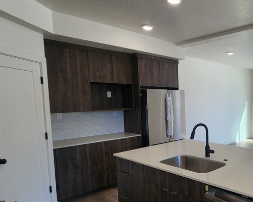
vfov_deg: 54.7
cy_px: 118
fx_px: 195
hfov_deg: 56.2
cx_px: 232
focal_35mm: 26
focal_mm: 2.2
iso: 50
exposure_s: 1/232
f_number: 2.2
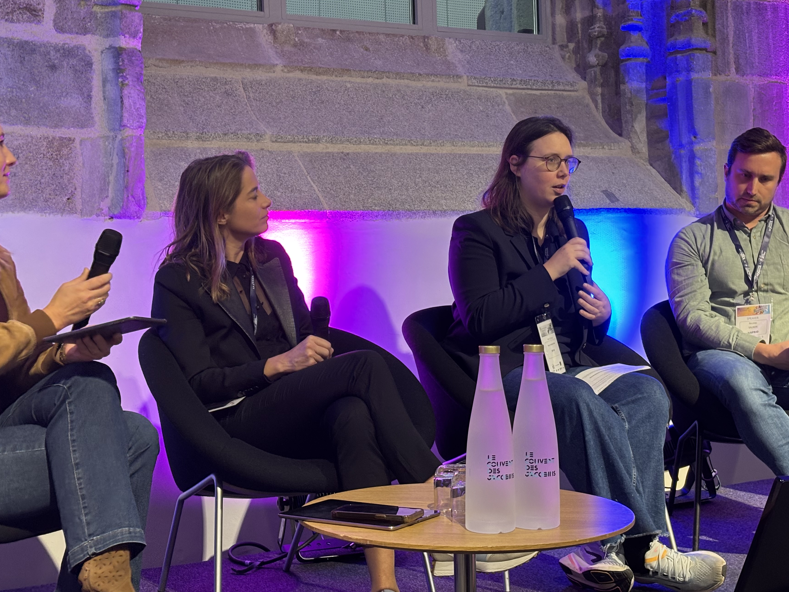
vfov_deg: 24.0
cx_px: 385
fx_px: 1390
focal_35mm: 61
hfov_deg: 31.7
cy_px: 247
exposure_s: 1/60
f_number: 1.6
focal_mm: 5.96
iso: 125
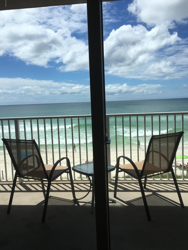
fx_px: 210
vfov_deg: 61.7
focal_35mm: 29
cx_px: 94
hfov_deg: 48.2
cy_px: 125
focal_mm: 4.15
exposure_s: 1/1326
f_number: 2.2
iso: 25
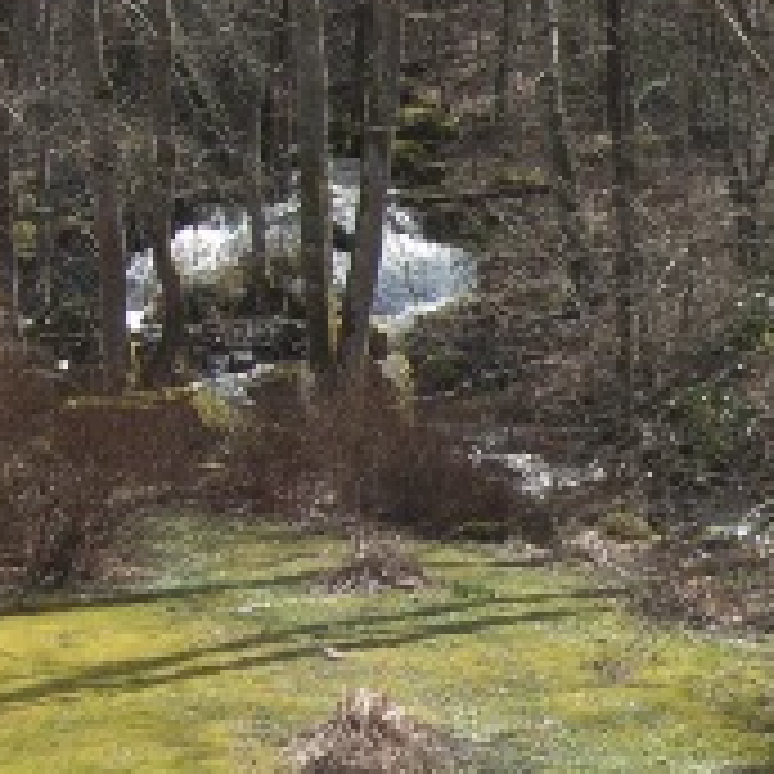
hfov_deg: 9.8
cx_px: 1480
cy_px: 601
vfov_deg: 10.4
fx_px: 4225
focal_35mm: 167
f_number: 7.1
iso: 200
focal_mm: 22
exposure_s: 1/200
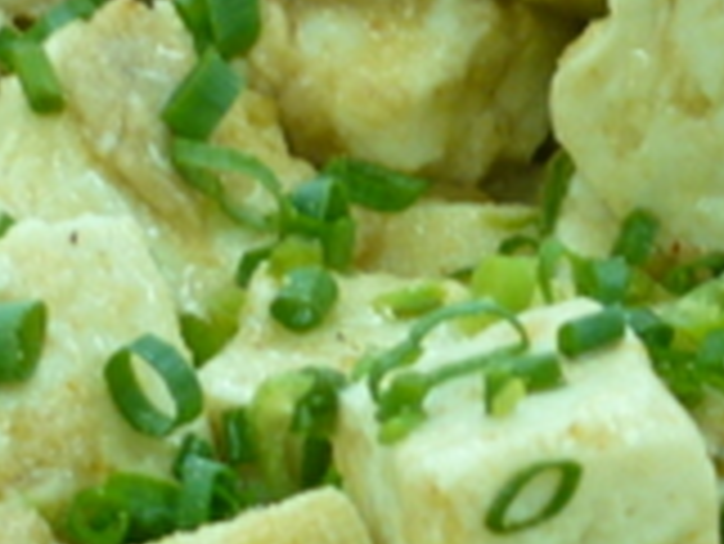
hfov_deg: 11.3
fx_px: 3642
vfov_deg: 8.4
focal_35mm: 174
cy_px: 692
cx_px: 679
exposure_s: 1/30
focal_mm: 5.8
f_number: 2.8
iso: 160
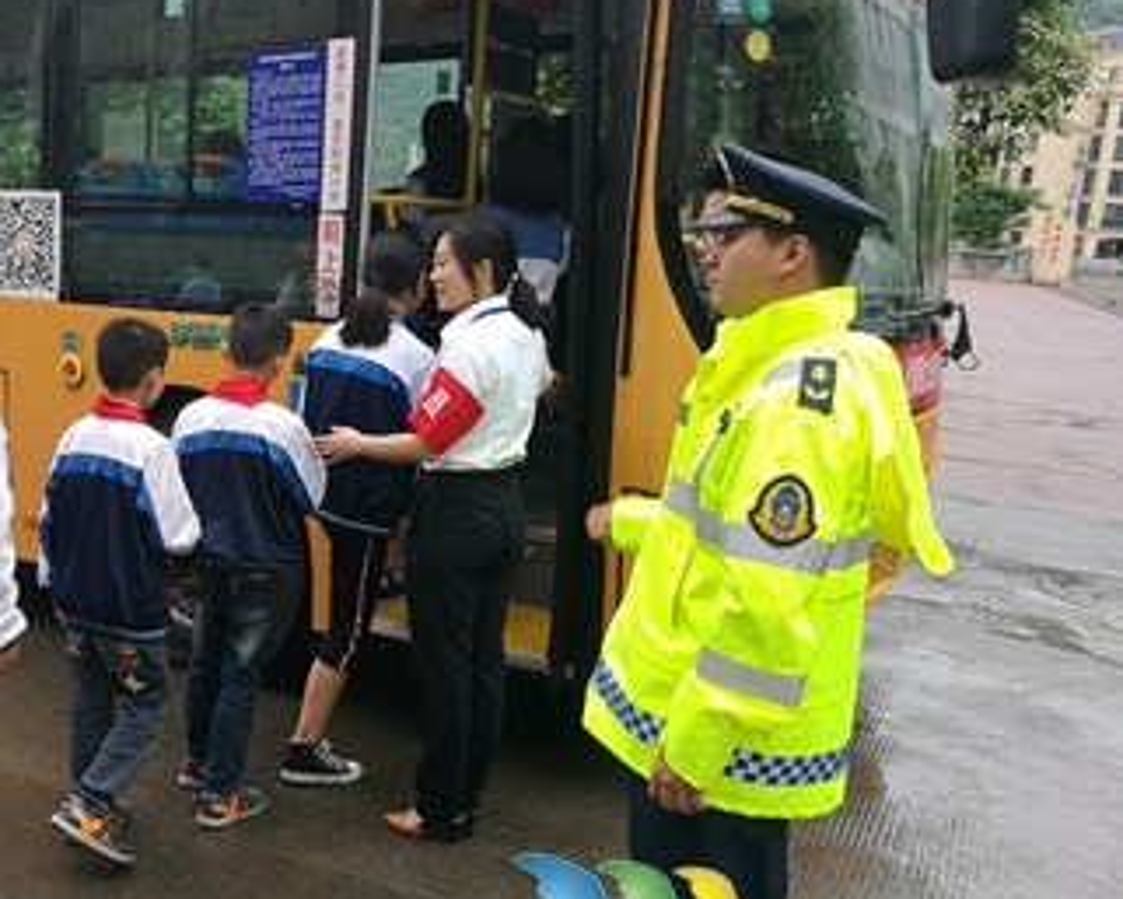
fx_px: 1363
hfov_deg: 43.1
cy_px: 467
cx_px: 255
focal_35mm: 41
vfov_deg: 36.5
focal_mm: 4.5
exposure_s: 1/142
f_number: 2.2
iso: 50
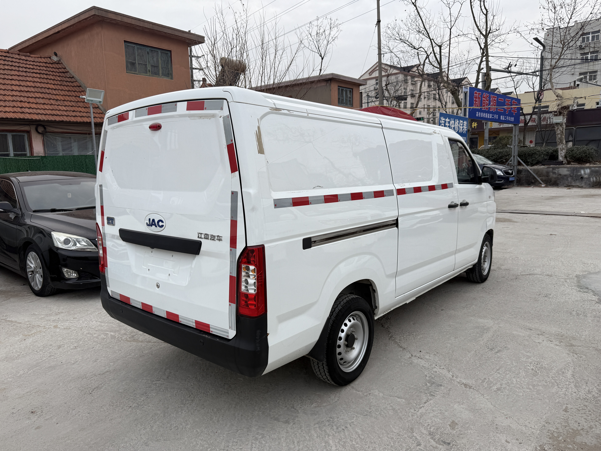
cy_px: 226
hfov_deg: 71.6
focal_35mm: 24
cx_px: 300
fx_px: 417
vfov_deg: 56.8
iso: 80
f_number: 1.78
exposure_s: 1/379
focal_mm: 6.76
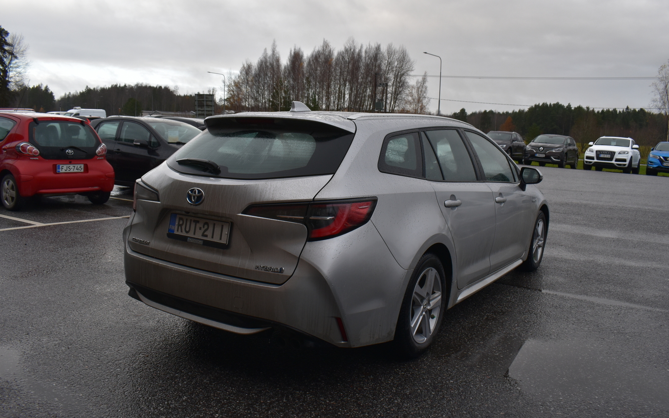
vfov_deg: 40.6
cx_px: 334
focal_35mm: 31
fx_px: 565
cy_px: 218
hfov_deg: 61.2
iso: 400
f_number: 9.5
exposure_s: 1/125
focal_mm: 20
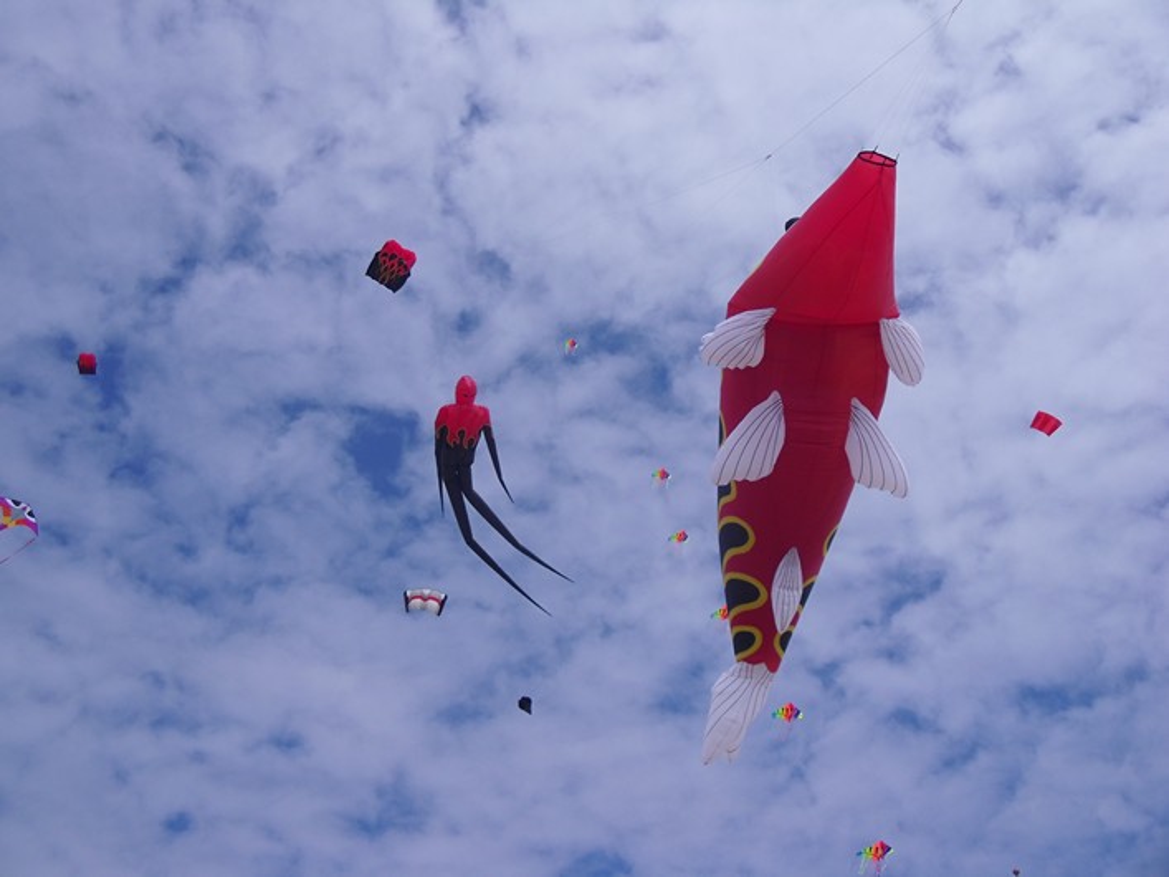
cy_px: 438
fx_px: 1283
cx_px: 584
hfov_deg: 49.0
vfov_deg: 37.7
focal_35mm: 38
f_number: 10
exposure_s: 1/224
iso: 80
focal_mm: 6.81
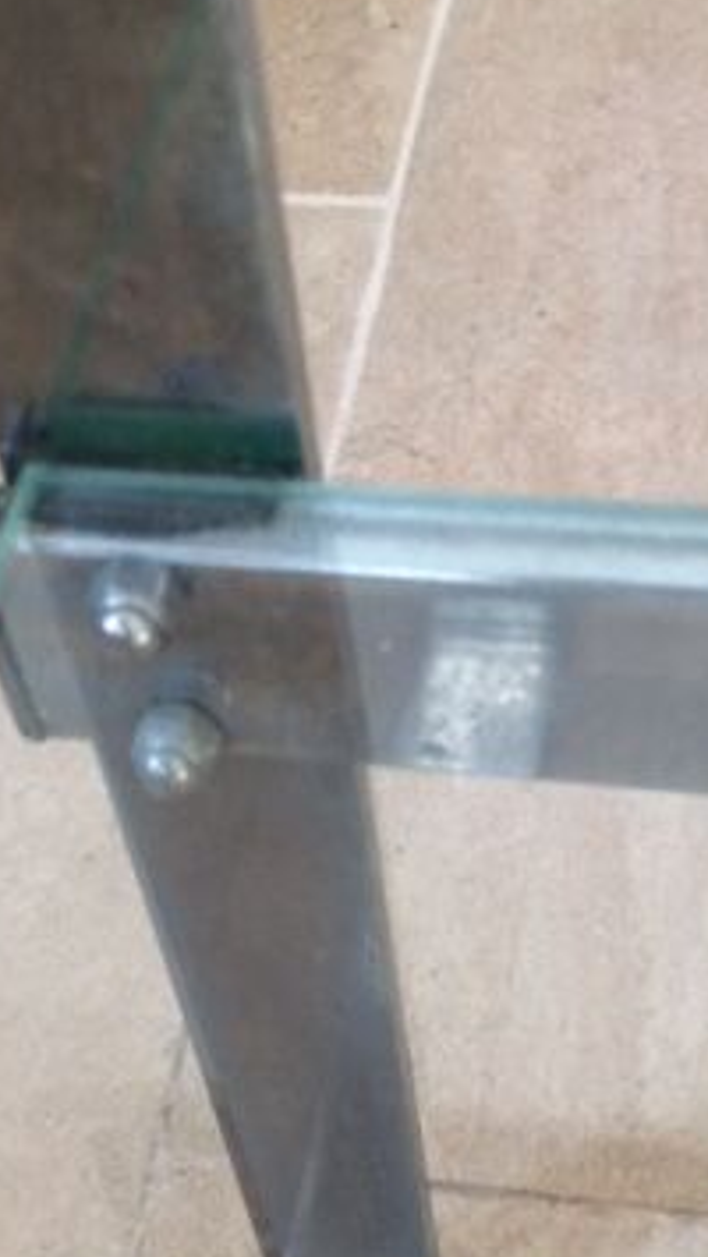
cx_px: 358
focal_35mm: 57
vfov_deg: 35.9
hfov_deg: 21.1
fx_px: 1900
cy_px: 906
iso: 125
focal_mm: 4.15
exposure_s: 1/33
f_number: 2.2
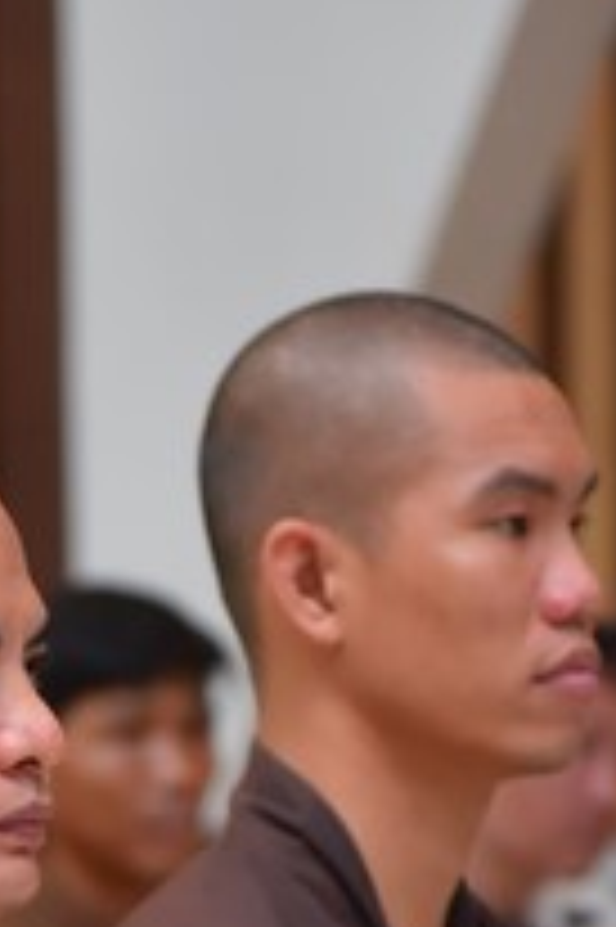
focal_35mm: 378
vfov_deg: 5.4
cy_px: 1161
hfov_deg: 3.6
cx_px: 205
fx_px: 9718
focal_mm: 120
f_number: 5
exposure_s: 1/100
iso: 1250
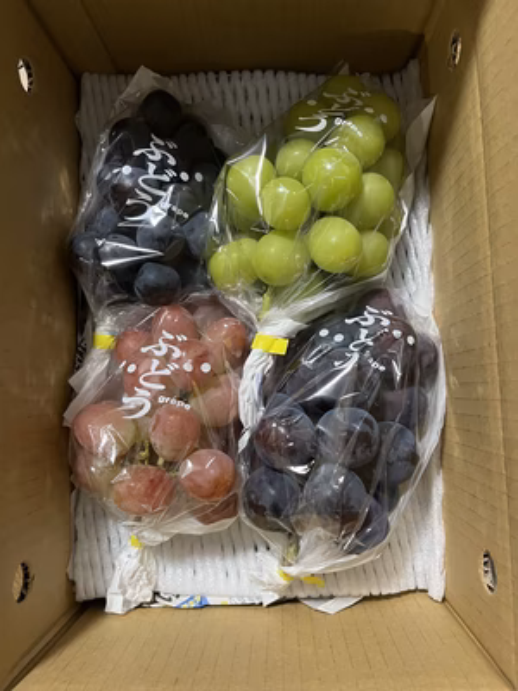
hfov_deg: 53.1
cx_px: 259
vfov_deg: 67.3
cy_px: 346
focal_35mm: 26
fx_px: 519
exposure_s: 1/42
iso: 500
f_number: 1.6
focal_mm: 5.1
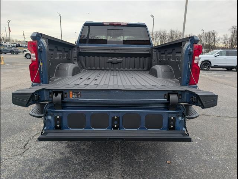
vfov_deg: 56.8
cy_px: 90
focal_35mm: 24
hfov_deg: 71.6
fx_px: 165
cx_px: 119
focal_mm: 6.9
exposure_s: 1/217
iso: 21
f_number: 1.68
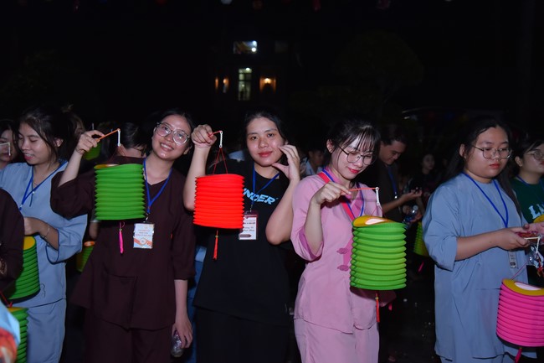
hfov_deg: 48.5
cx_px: 272
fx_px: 604
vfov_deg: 33.4
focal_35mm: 40
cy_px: 182
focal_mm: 40
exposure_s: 1/125
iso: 1600
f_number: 5
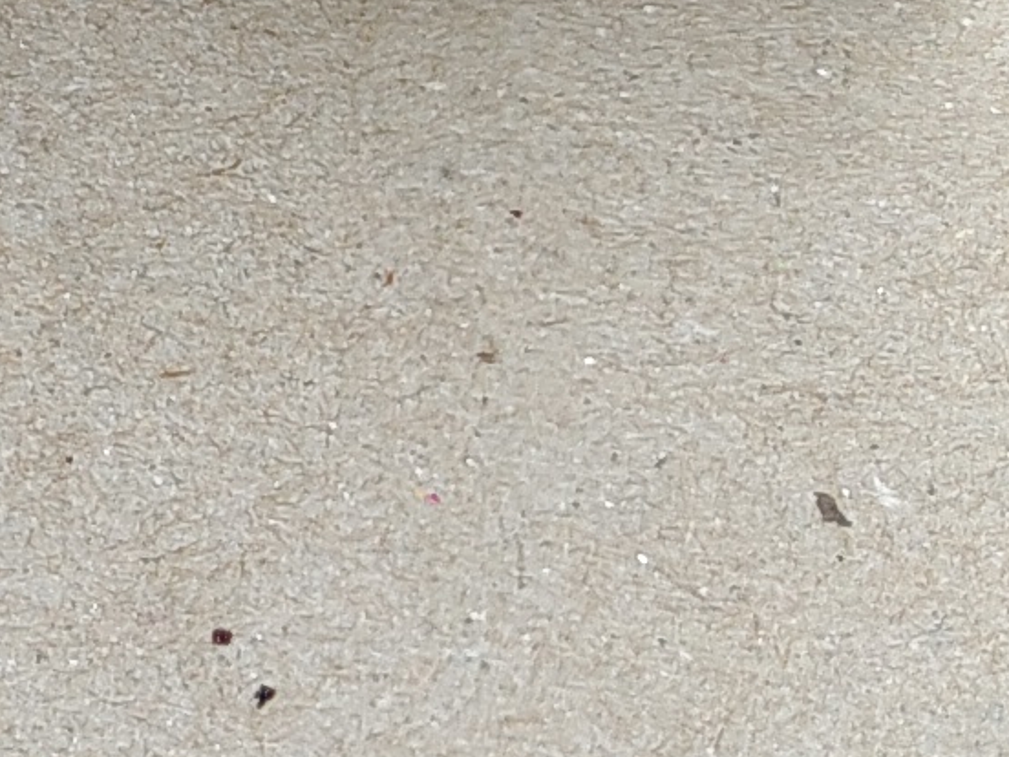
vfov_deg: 8.1
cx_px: -2020
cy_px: -455
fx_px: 5188
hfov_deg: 9.0
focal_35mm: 178
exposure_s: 1/100
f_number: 1.8
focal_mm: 5.56
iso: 144
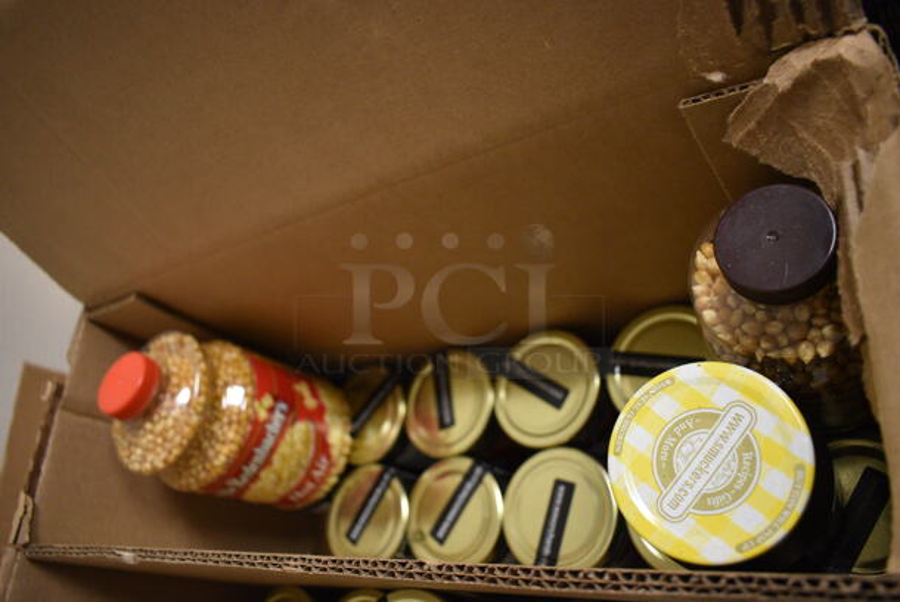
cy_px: 301
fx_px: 676
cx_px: 450
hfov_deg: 67.3
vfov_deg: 48.0
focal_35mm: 27
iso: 1800
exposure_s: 1/60
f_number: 4
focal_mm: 18
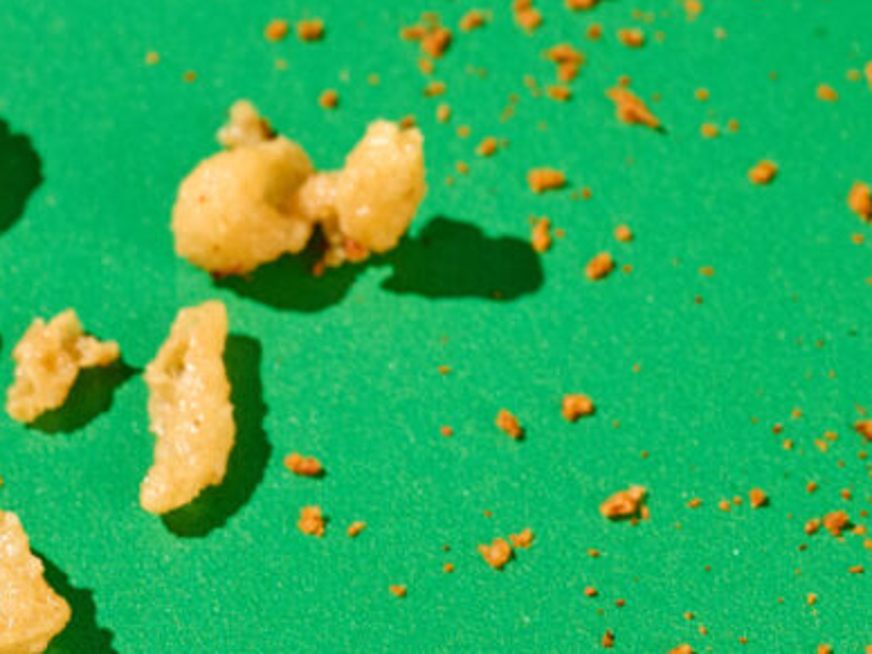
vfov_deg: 3.8
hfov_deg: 5.0
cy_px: -155
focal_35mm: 390
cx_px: 1499
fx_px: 9824
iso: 200
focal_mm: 105
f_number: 13
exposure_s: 1/200
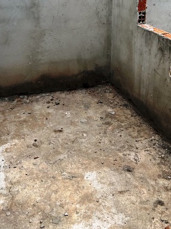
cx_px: 68
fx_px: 297
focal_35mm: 45
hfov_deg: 32.0
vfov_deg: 39.8
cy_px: 34
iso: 40
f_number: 1.5
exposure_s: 1/274
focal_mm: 5.7
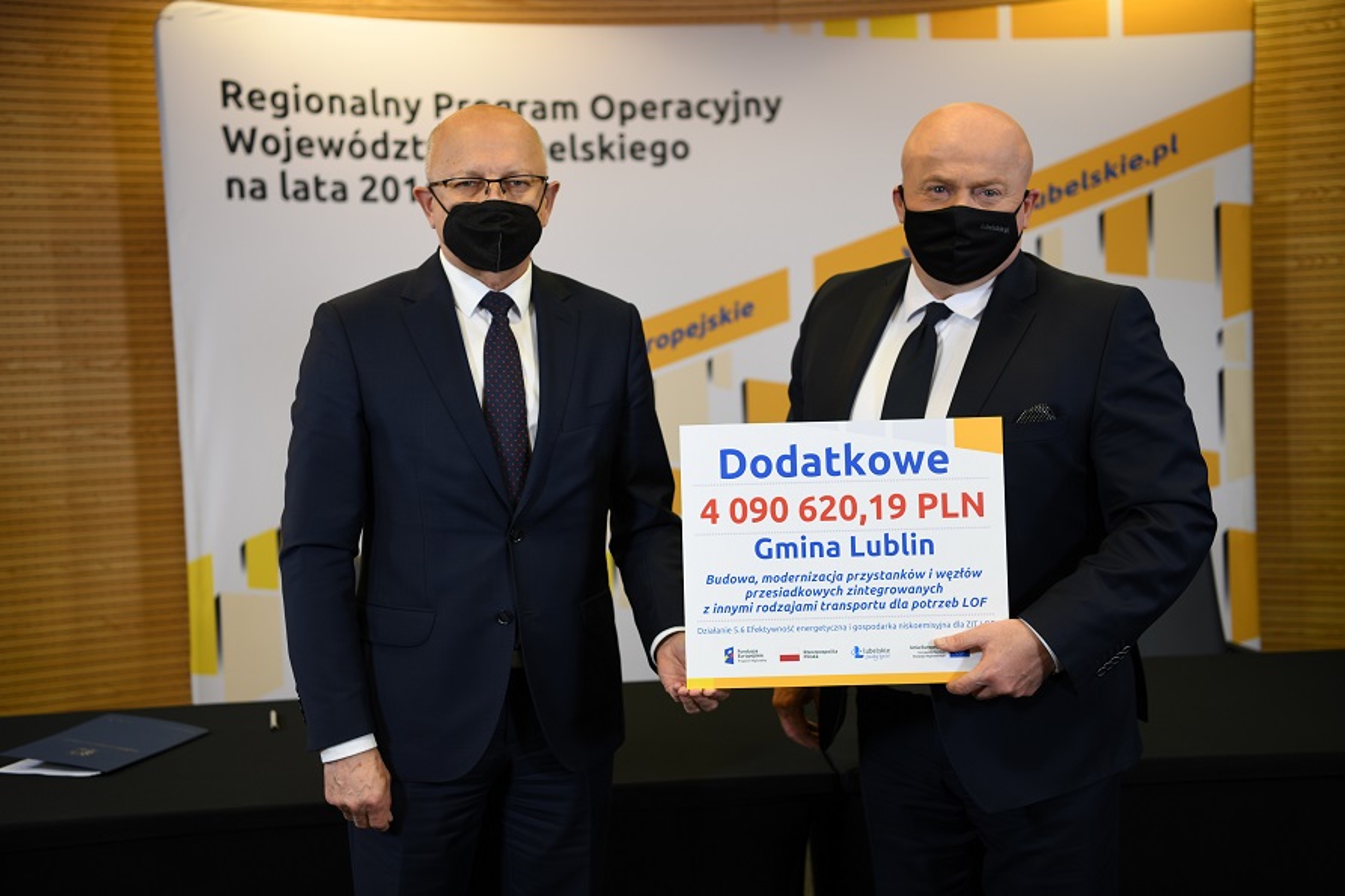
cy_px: 448
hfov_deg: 41.1
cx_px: 672
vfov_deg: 28.1
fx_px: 1793
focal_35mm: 48
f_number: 3.2
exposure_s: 1/50
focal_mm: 48
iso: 160
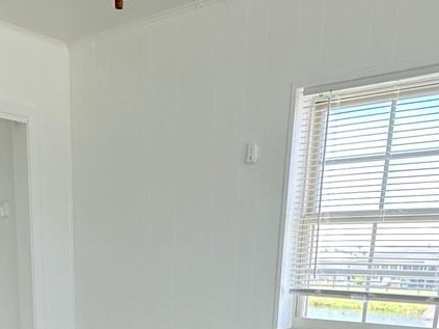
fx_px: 672
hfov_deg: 35.9
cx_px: 160
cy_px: 494
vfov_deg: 22.5
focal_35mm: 53
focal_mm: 2.22
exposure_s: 1/120
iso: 64
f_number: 2.2
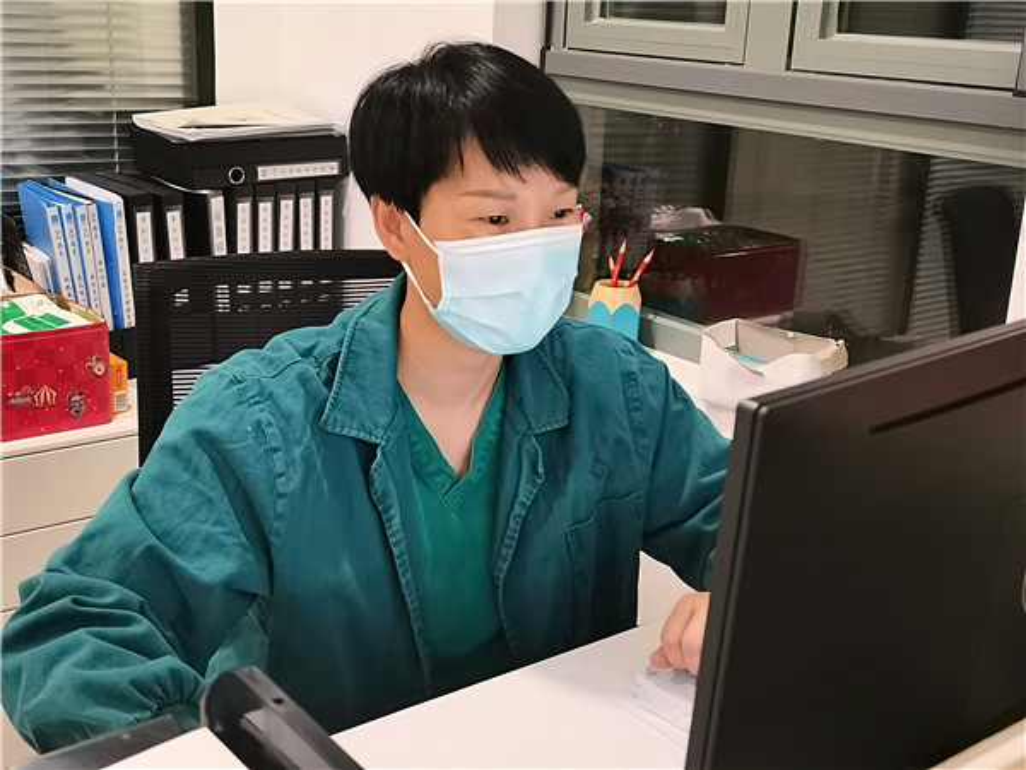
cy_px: 385
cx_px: 513
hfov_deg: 44.8
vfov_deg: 34.3
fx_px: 1245
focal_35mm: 42
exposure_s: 1/33.3
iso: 400
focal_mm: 5.58
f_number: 1.8
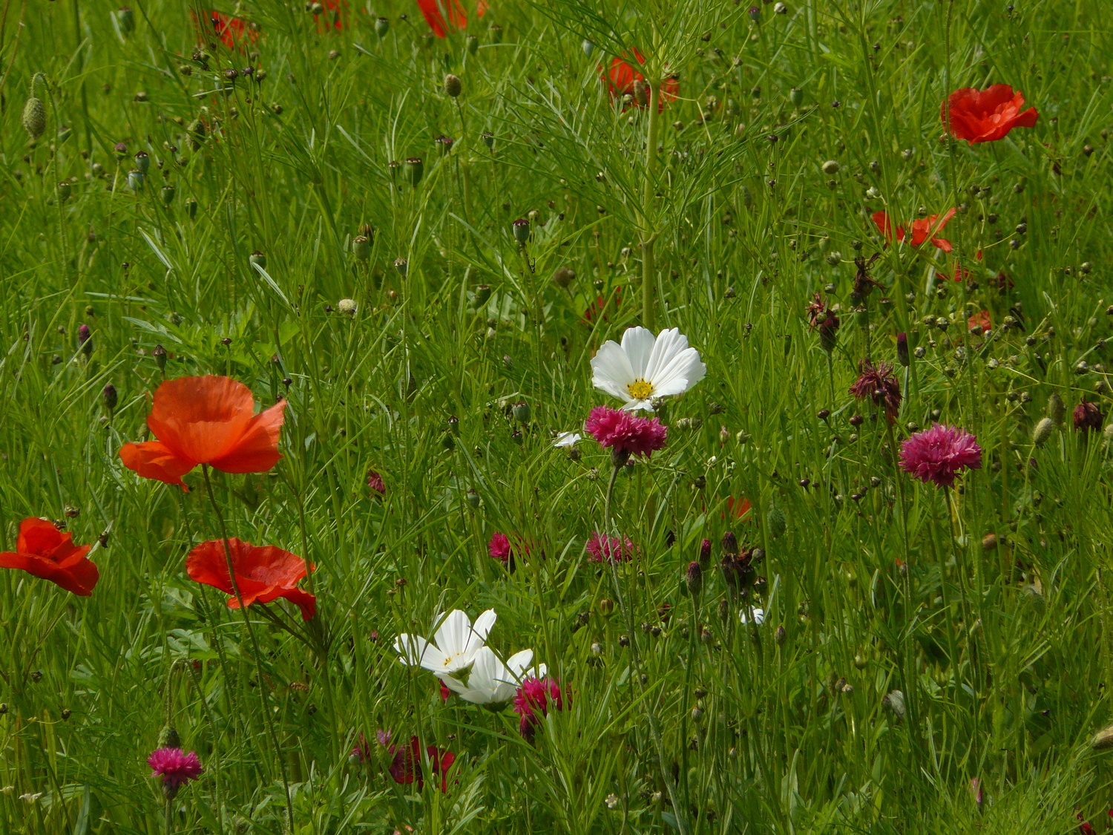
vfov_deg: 3.4
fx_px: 13890
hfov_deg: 4.6
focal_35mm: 432
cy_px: 418
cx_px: 556
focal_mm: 72
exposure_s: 1/400
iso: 100
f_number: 5.6
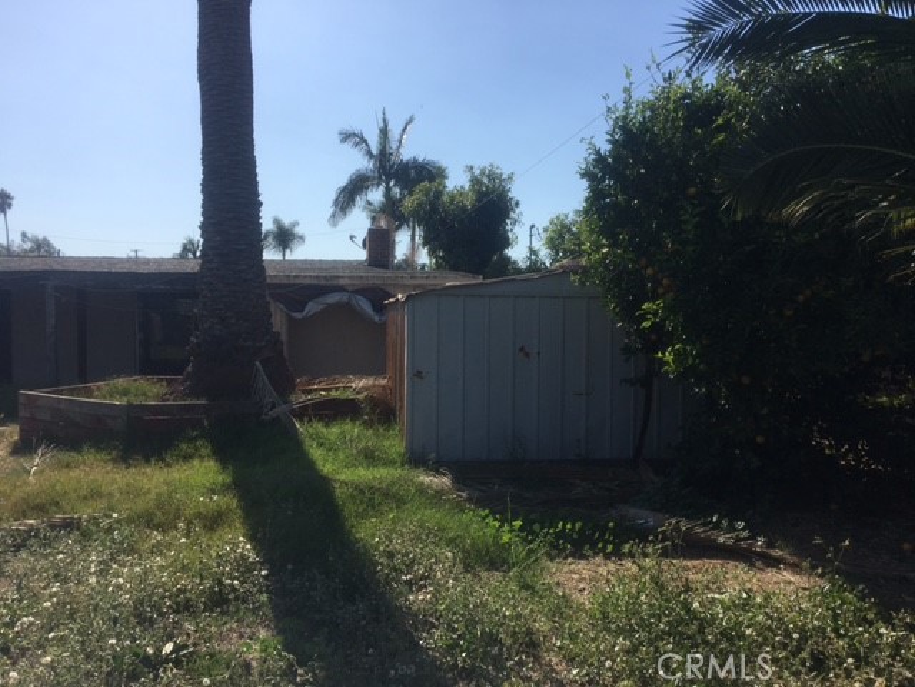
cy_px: 344
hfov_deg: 61.7
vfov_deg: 48.2
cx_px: 458
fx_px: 767
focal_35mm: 29
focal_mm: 4.15
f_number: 2.2
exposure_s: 1/2404
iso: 25
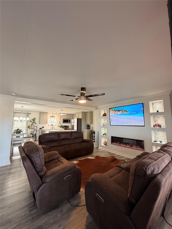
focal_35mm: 14
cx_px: 86
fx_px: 93
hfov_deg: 85.7
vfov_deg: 102.1
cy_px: 114
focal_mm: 2.22
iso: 250
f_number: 2.2
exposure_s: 1/60
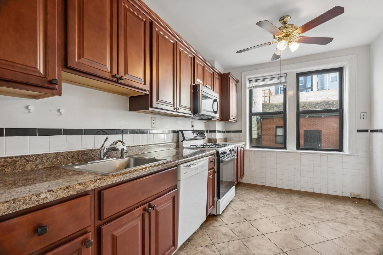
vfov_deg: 73.7
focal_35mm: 16
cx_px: 192
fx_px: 170
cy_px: 128
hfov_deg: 96.7
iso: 100
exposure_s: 6
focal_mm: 16
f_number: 11
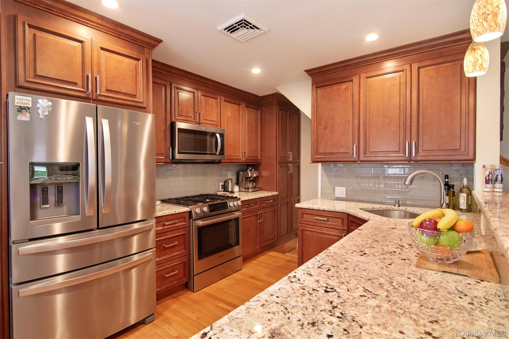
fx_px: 233
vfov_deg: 72.0
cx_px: 254
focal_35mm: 16
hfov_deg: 95.0
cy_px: 170
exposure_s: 1/30
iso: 640
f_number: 8
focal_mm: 11
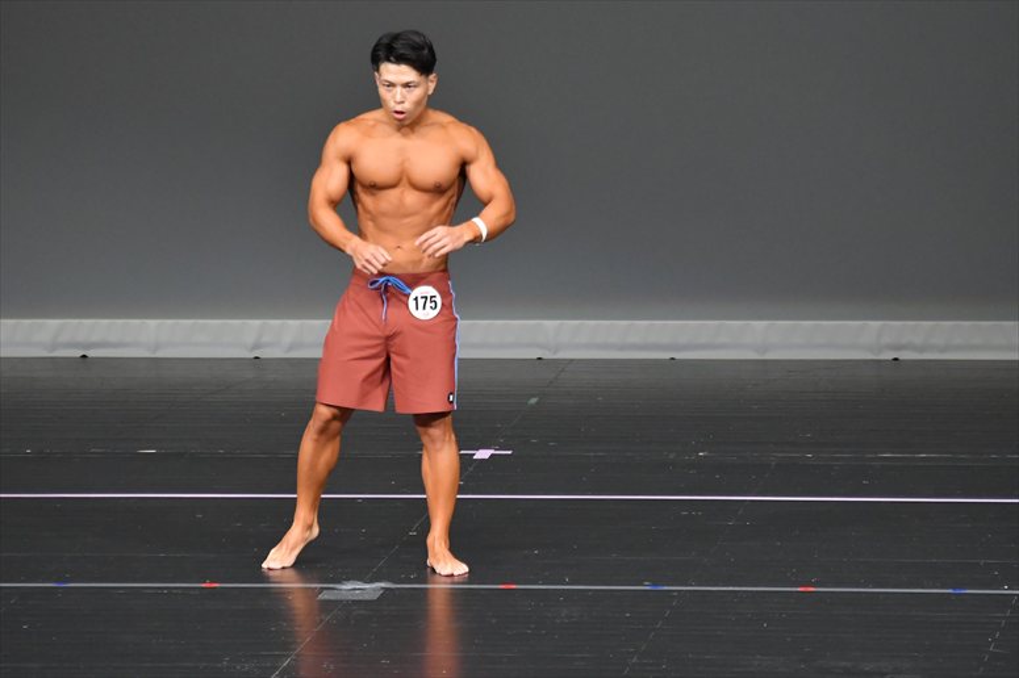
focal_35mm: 345
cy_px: 339
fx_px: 9761
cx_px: 510
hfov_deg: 6.0
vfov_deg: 4.0
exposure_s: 1/400
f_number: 5.6
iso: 5000
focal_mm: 230
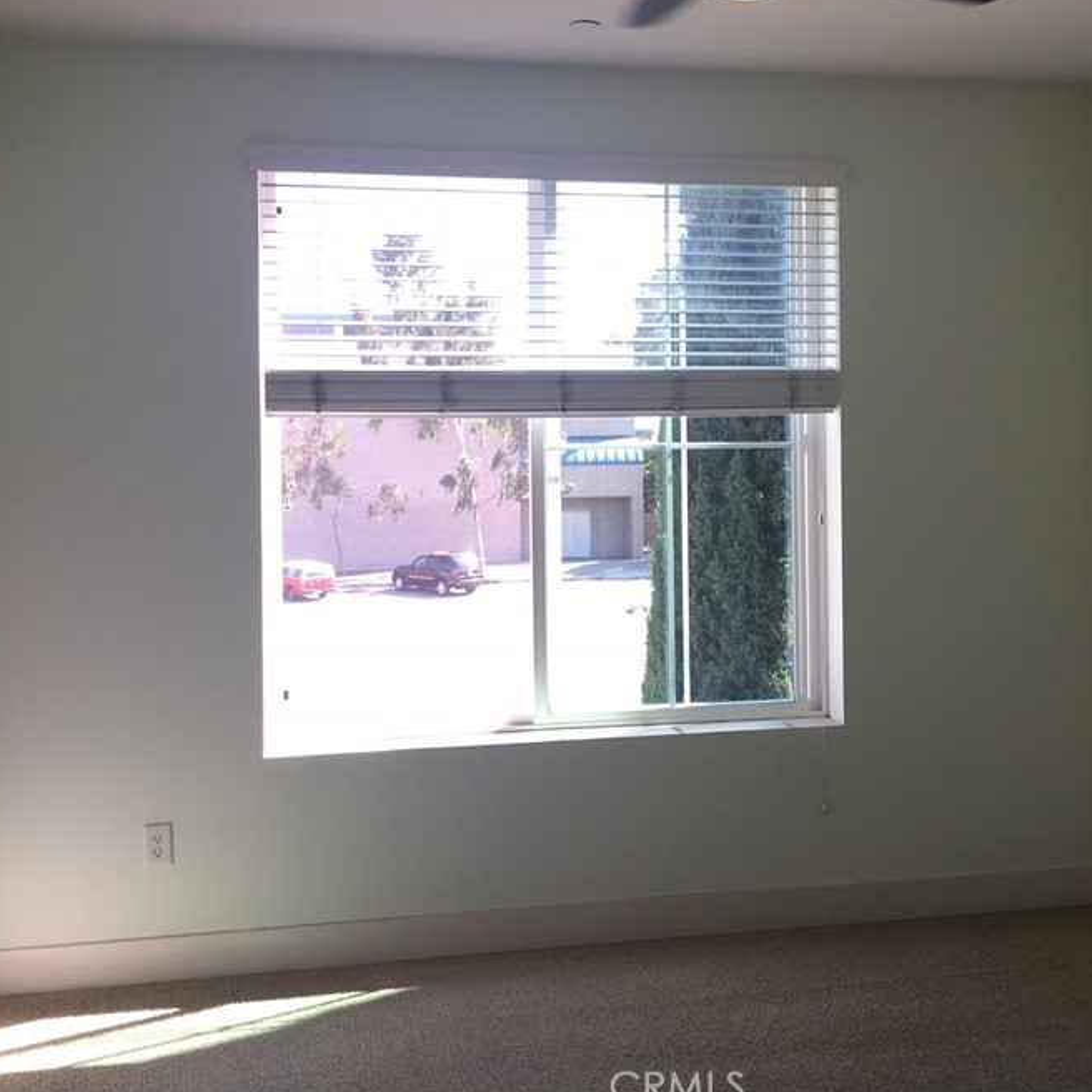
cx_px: 623
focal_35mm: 40
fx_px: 1428
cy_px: 471
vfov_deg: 41.8
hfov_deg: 41.8
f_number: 2.2
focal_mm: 4.15
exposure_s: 1/120
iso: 40
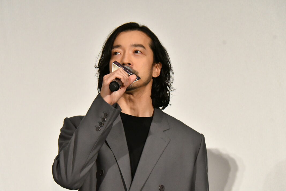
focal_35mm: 229
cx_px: 139
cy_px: 103
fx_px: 1816
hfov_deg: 9.0
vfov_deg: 6.0
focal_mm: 135
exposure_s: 1/250
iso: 6400
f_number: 8
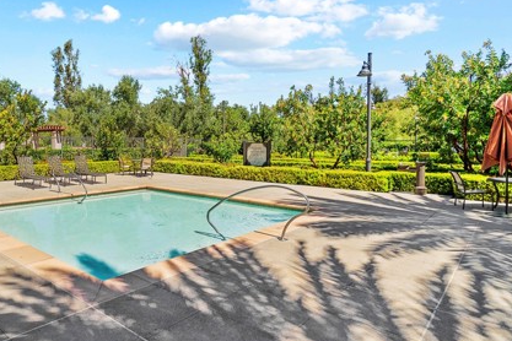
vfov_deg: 55.0
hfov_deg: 73.7
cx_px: 169
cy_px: 150
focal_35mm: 23
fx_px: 327
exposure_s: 1/320
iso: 200
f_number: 6.3
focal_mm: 10
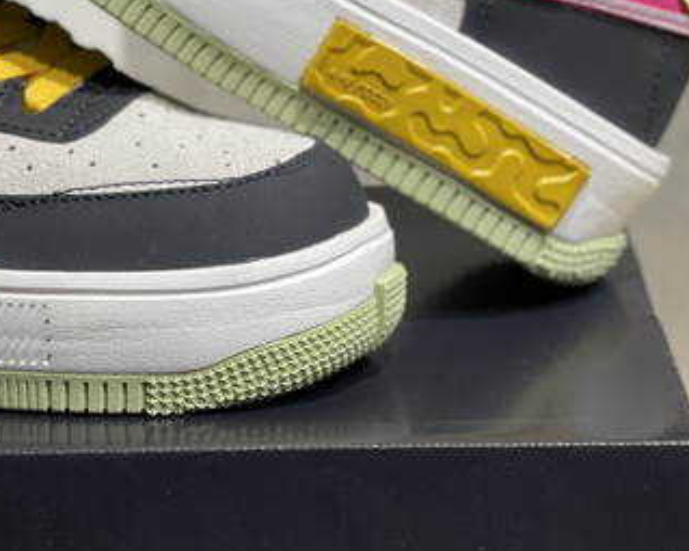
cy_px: 92
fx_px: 2956
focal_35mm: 145
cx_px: 78
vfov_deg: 10.6
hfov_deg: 13.2
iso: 20
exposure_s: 1/100
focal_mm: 7.5
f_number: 2.2
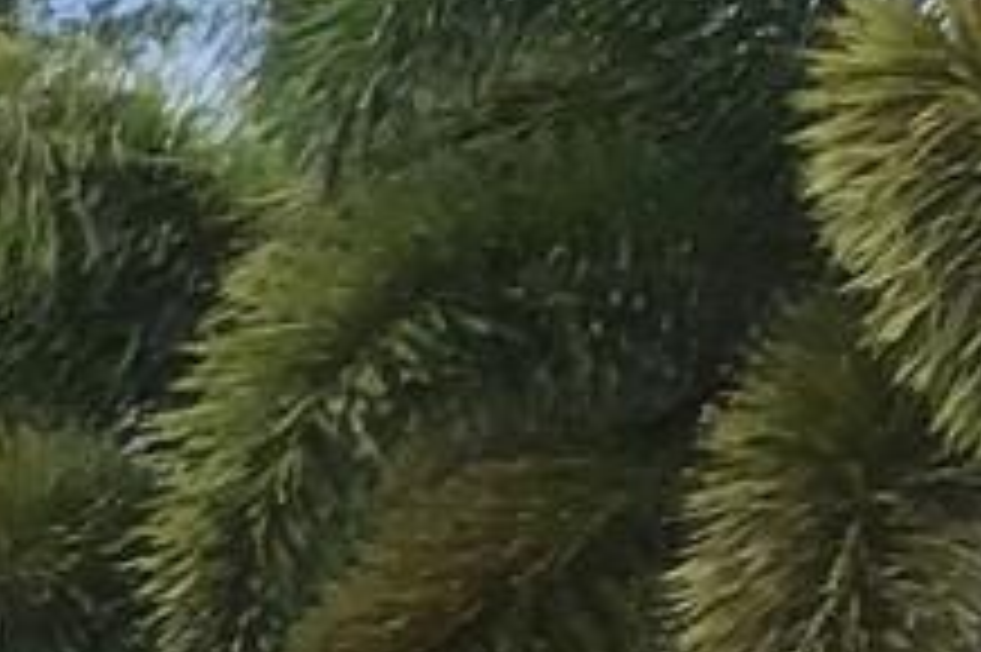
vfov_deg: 5.4
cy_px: 1943
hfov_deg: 7.3
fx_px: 6453
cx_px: -2398
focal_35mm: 237
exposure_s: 1/806
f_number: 2.4
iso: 25
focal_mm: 3.3
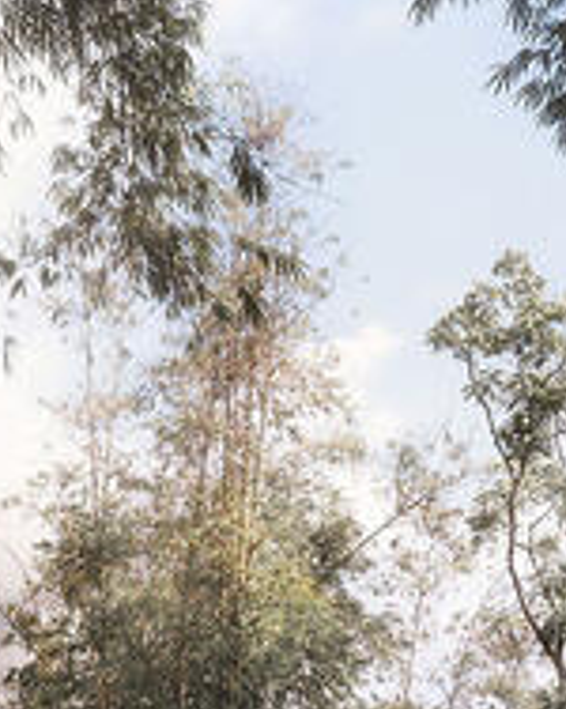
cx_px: -23
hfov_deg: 16.6
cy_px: 766
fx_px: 1888
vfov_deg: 20.4
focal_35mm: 90
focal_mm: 20
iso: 100
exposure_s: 1/320
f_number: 7.1
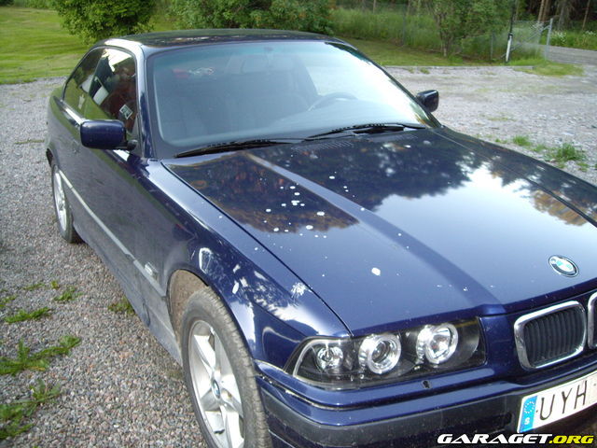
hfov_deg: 49.0
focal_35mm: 38
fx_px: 655
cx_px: 298
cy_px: 224
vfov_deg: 37.7
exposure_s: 1/40
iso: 200
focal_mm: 6.2
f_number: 2.7
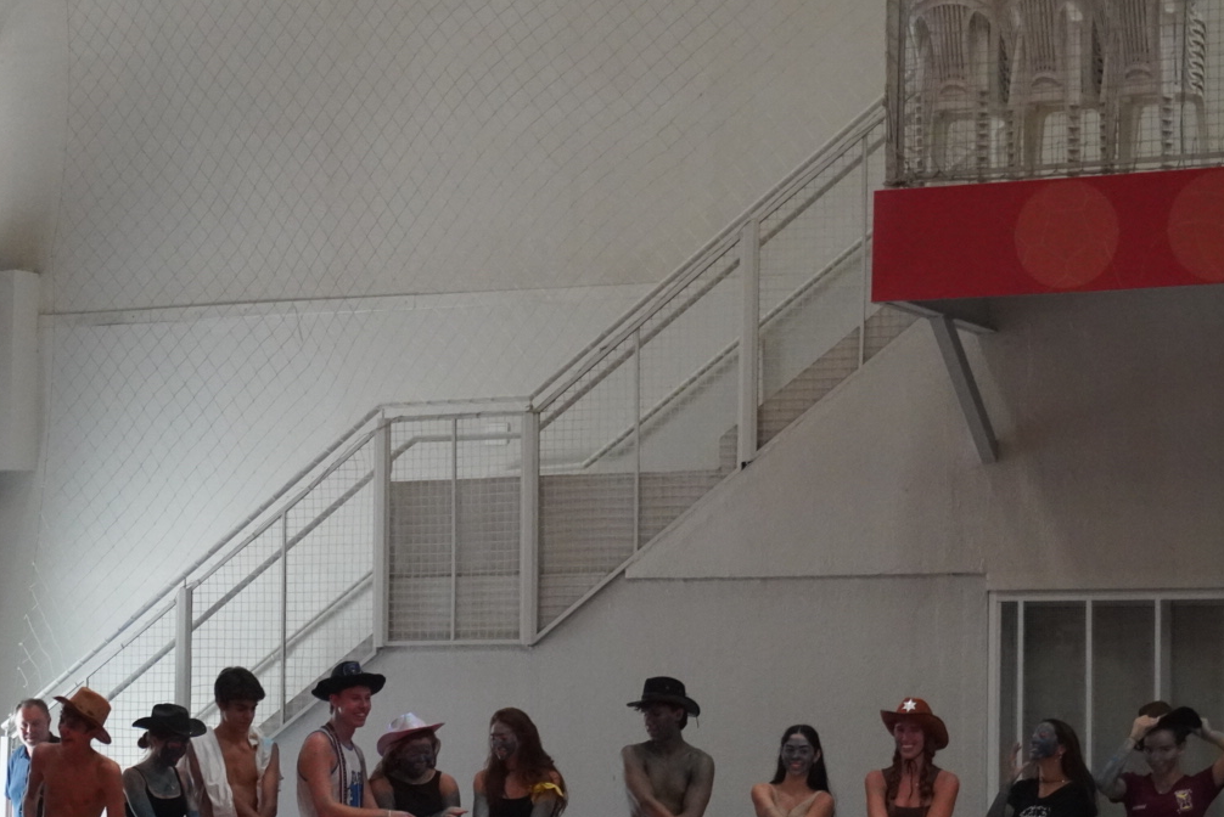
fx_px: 3606
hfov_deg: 19.2
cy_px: 632
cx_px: 403
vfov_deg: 12.9
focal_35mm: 106
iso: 4000
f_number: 5.6
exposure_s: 1/160
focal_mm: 44
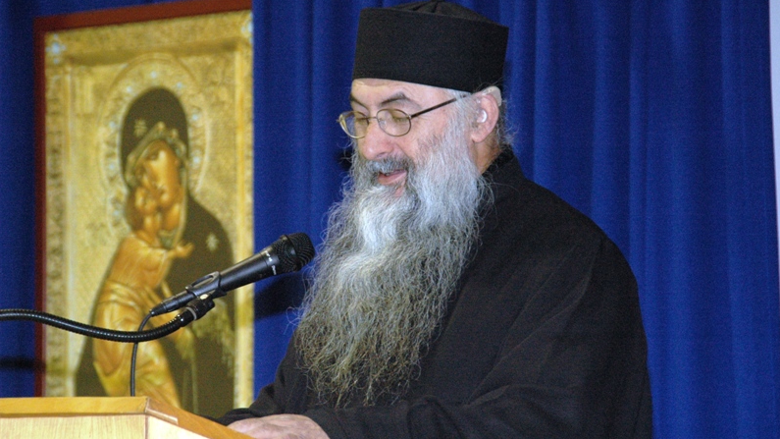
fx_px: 4901
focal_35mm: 237
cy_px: 197
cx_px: 391
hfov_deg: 9.1
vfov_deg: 5.1
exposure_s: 1/60
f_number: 7.1
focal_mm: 150
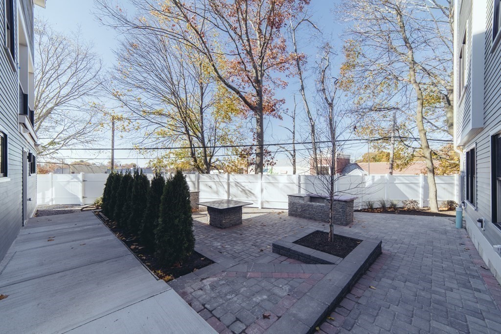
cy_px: 167
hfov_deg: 104.2
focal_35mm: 14
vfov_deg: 81.3
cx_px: 250
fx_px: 195
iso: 250
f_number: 9
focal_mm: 14
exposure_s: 1/320
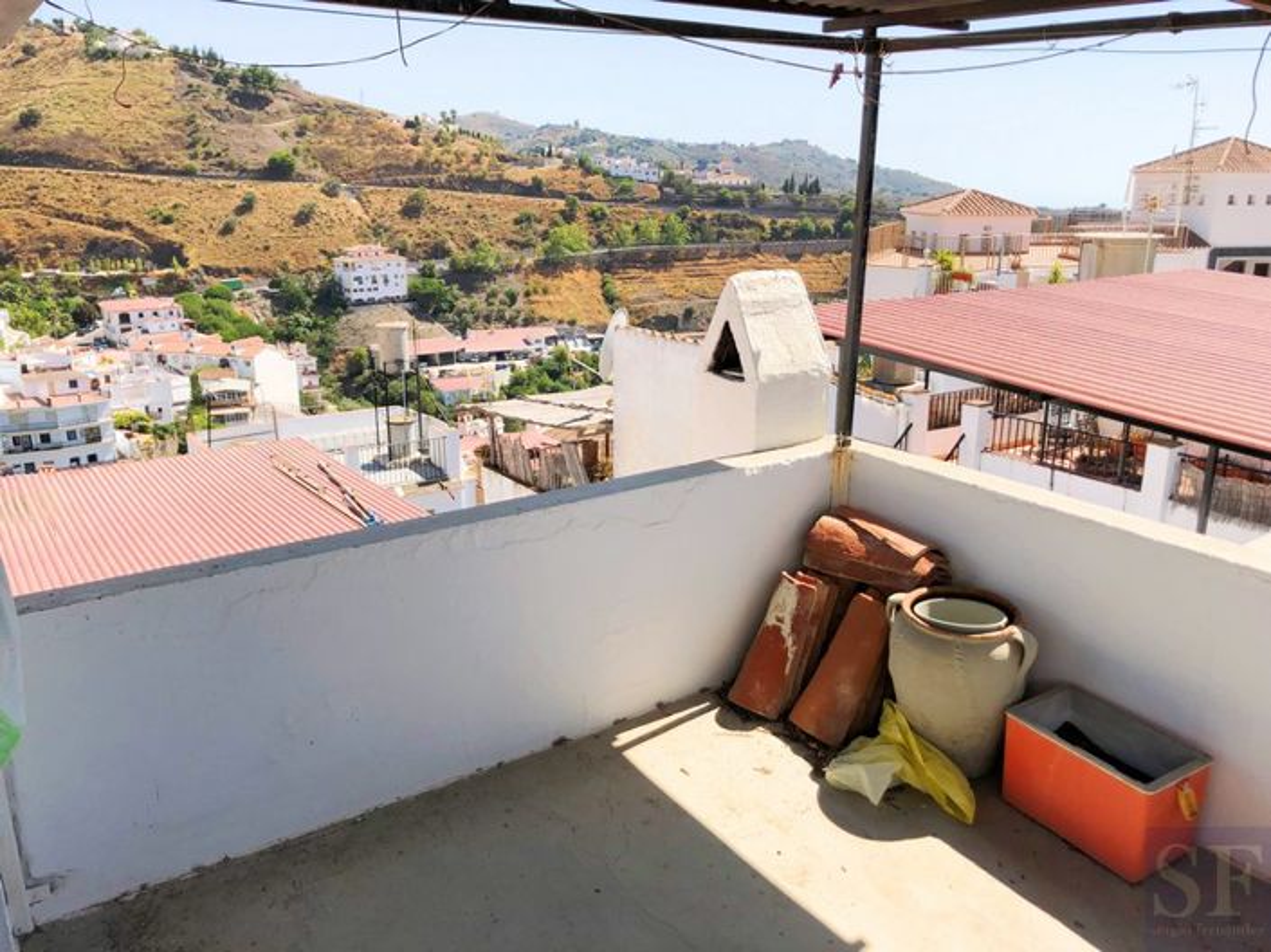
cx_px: 636
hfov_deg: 63.5
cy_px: 476
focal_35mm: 28
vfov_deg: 49.7
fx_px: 1028
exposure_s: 1/1919
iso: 20
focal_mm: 3.99
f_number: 1.8
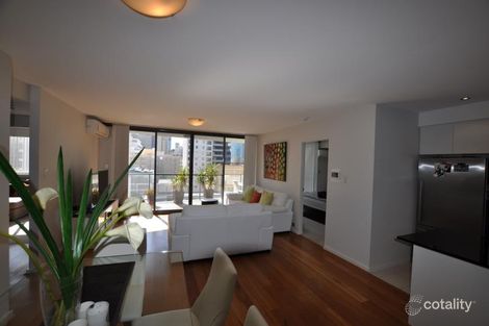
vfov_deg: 77.3
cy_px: 163
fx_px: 204
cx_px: 244
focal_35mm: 15
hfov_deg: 100.4
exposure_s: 1/200
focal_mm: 10
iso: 200
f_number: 6.3
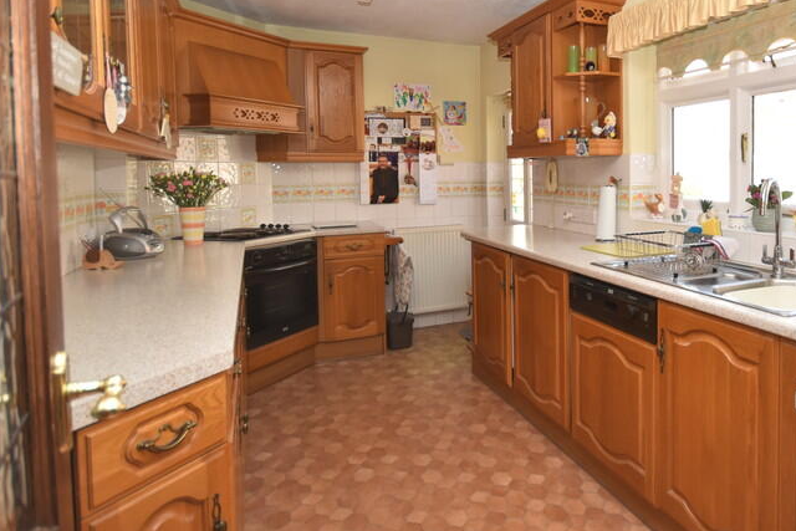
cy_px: 192
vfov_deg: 52.5
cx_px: 563
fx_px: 531
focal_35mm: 24
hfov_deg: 70.4
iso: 400
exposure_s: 1/200
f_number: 5
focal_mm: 10
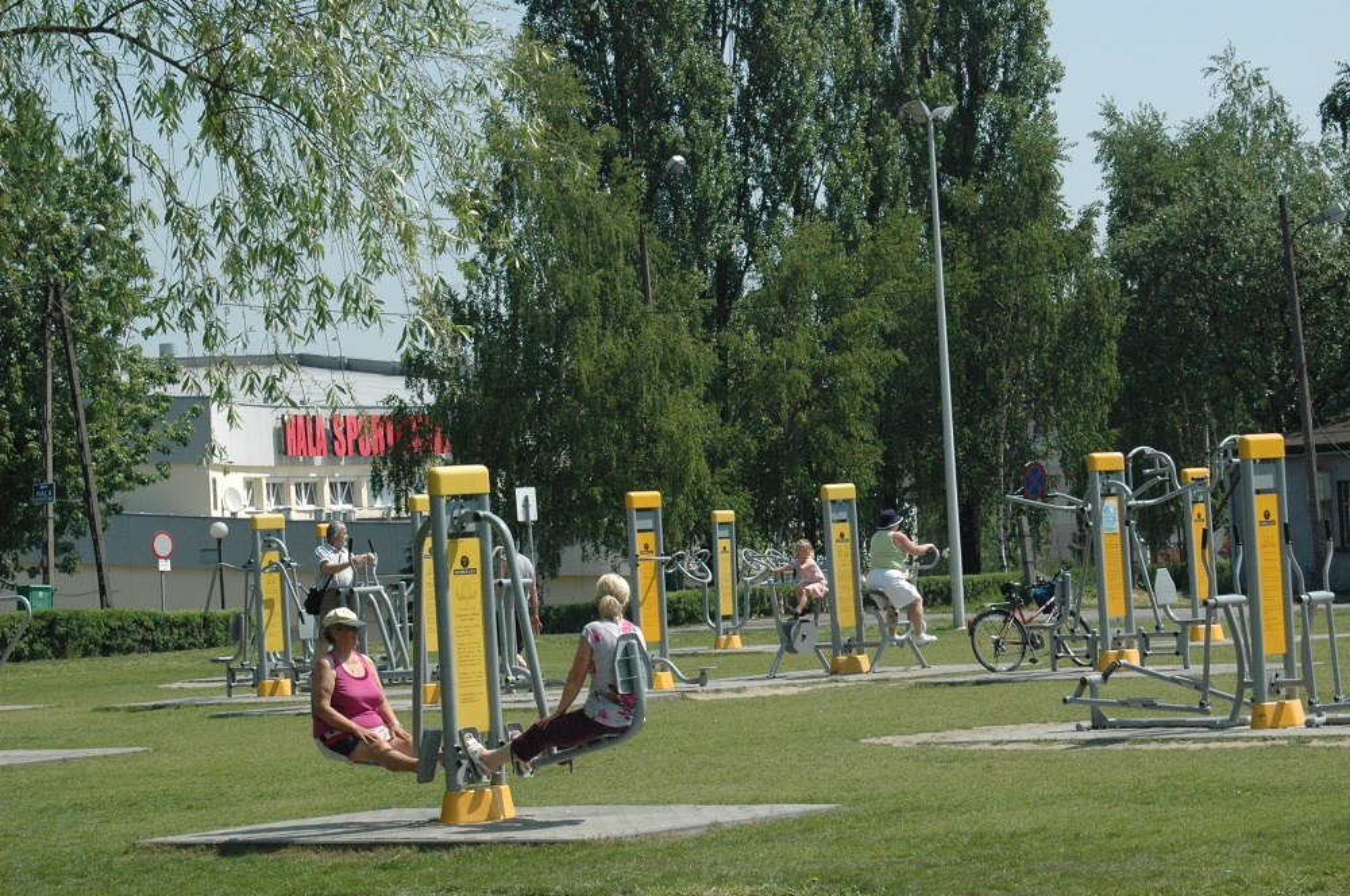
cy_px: 448
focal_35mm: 120
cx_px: 675
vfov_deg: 11.4
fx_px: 4494
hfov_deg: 17.1
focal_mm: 80
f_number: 14
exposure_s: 1/800
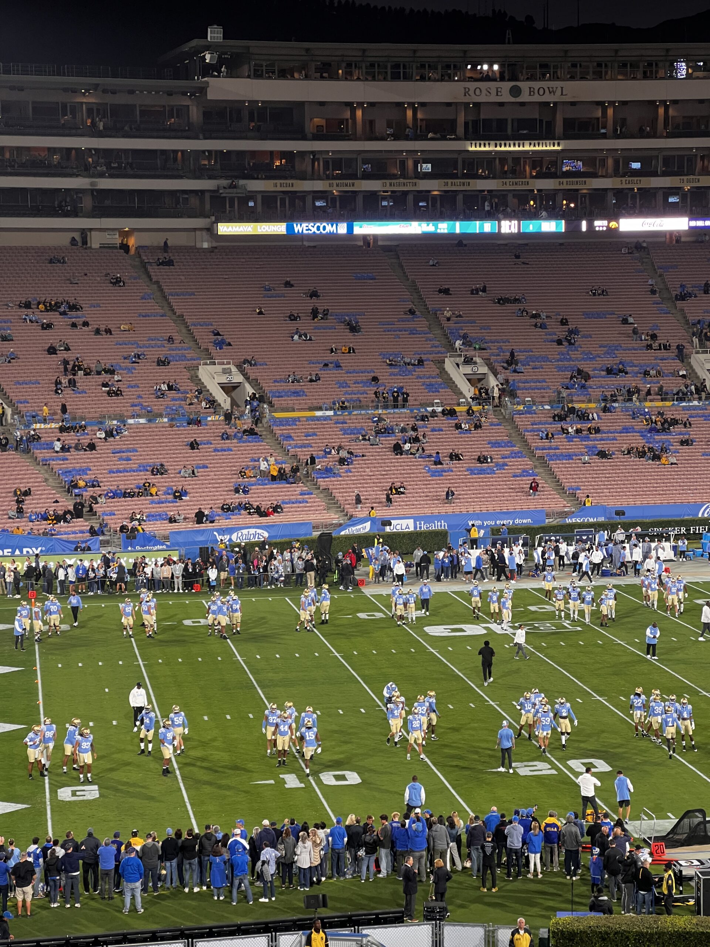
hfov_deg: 19.1
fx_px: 2106
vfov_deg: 25.3
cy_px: 474
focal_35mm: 77
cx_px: 355
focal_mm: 9
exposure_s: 1/101
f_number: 2.8
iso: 200
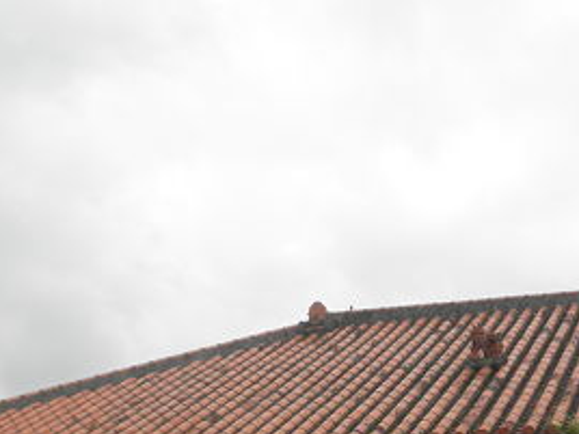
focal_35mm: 68
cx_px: 372
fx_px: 1137
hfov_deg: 28.4
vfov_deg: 20.5
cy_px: 489
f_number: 3
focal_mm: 5
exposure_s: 1/40
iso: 64
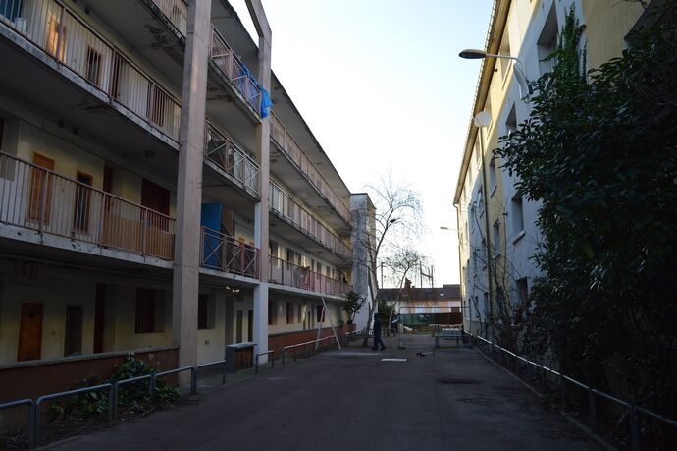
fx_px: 507
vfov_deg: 47.9
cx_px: 338
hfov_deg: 67.4
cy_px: 226
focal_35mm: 27
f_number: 5.6
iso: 100
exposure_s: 1/125
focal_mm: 18
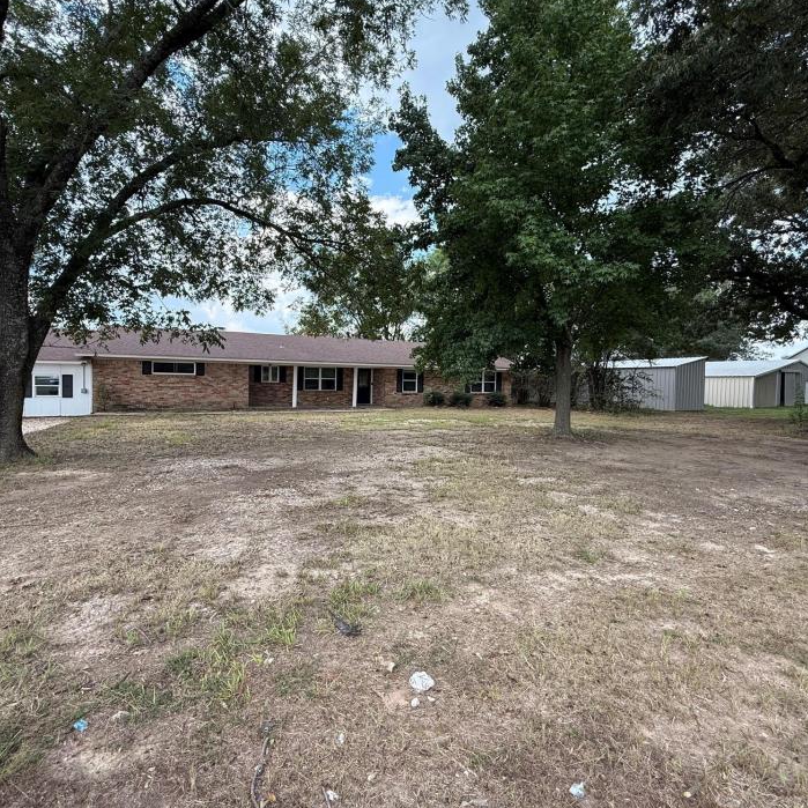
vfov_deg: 84.0
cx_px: 386
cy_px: 394
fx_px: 449
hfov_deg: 83.9
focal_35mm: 17
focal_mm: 2.22
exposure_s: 1/411
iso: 64
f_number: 2.2
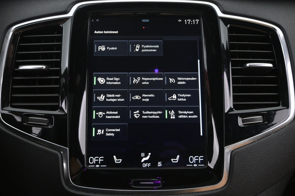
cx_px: 148
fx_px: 307
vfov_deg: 35.5
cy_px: 98
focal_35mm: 38
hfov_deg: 51.3
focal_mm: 25
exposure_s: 1/40
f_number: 4.2
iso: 3600
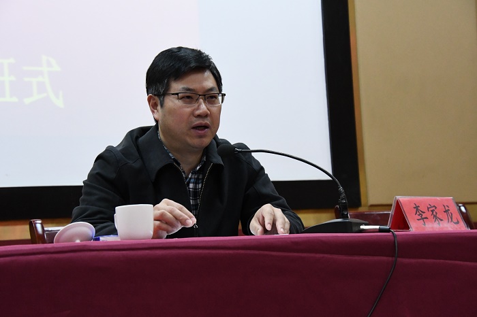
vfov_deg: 13.0
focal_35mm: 105
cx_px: 238
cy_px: 158
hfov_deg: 19.5
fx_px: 1391
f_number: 4.8
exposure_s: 1/125
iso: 5600
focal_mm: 70
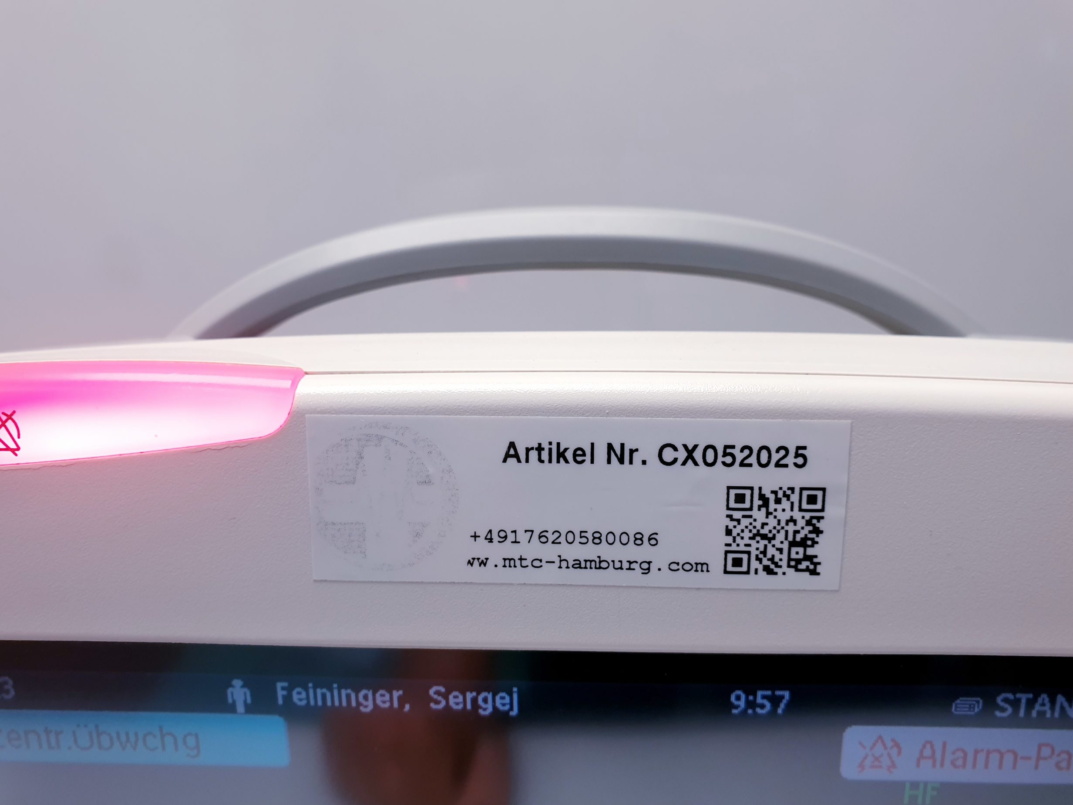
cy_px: 397
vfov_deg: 51.4
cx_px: 537
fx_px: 837
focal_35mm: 27
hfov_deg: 65.3
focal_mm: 4.3
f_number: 2.4
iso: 80
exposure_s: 1/100
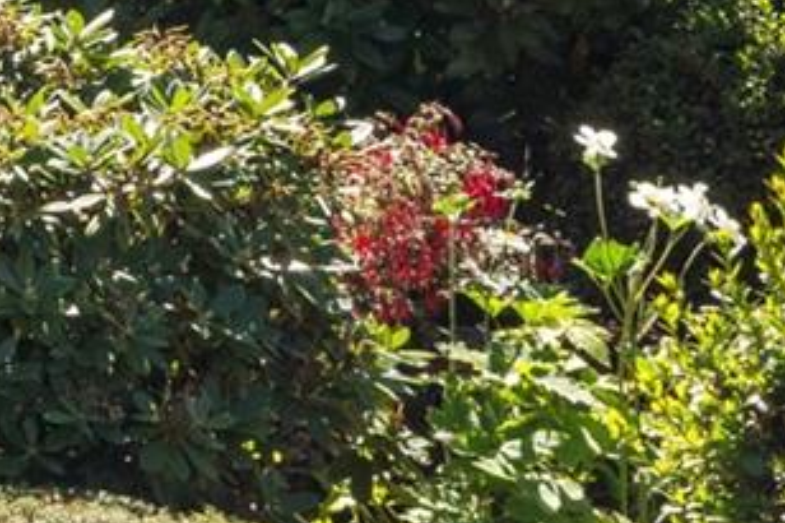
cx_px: -872
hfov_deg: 12.9
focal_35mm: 135
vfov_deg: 9.9
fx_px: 2942
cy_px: -240
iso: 400
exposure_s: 1/90
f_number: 19
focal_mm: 26
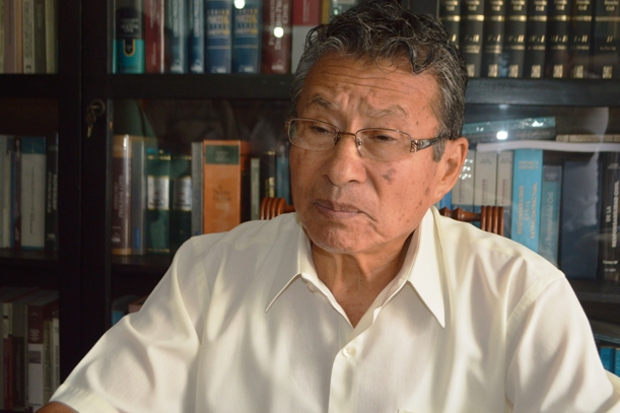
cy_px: 207
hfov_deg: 44.5
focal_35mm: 44
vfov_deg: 30.5
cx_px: 320
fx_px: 758
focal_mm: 28
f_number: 4.5
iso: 450
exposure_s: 1/60
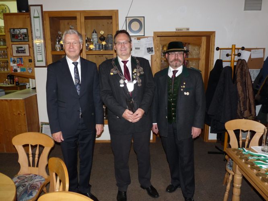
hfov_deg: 65.3
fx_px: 209
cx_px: 134
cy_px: 100
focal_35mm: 27
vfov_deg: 51.4
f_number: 2.8
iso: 160
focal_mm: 4.8
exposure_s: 1/15
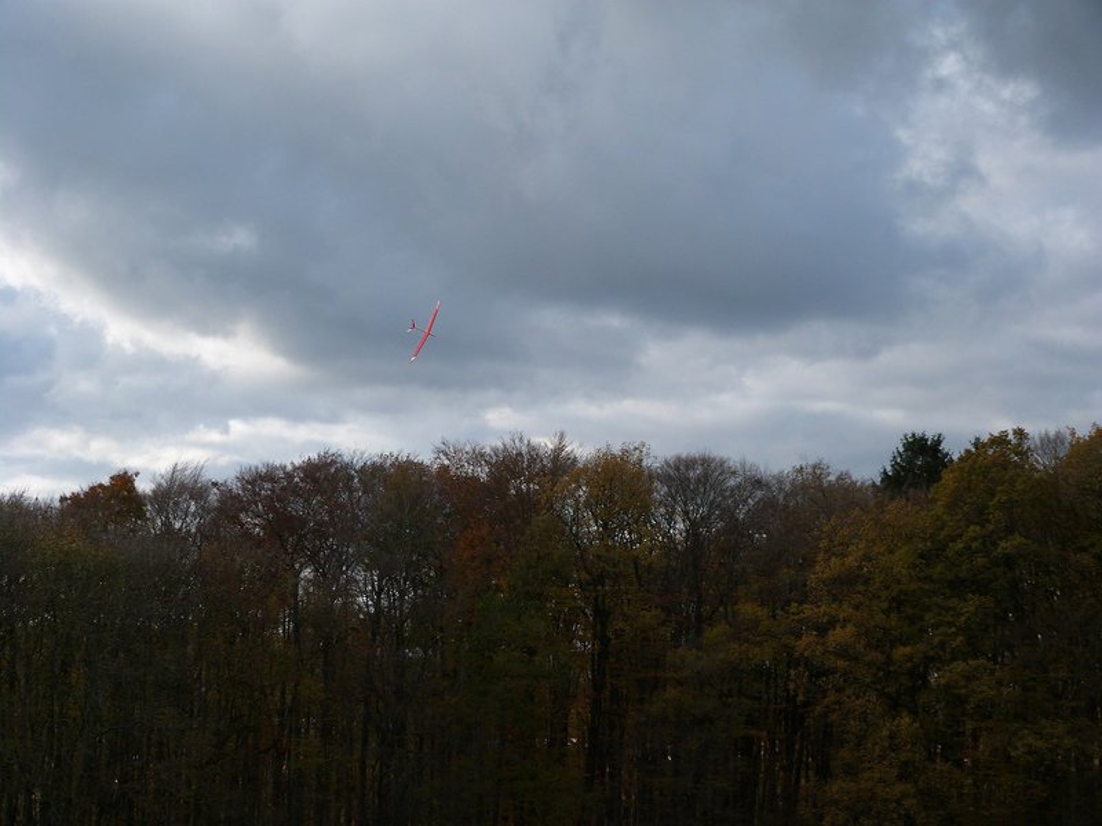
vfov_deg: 22.3
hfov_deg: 29.4
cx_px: 551
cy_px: 413
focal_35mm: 66
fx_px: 2101
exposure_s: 1/640
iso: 100
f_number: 3.6
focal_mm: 11.8
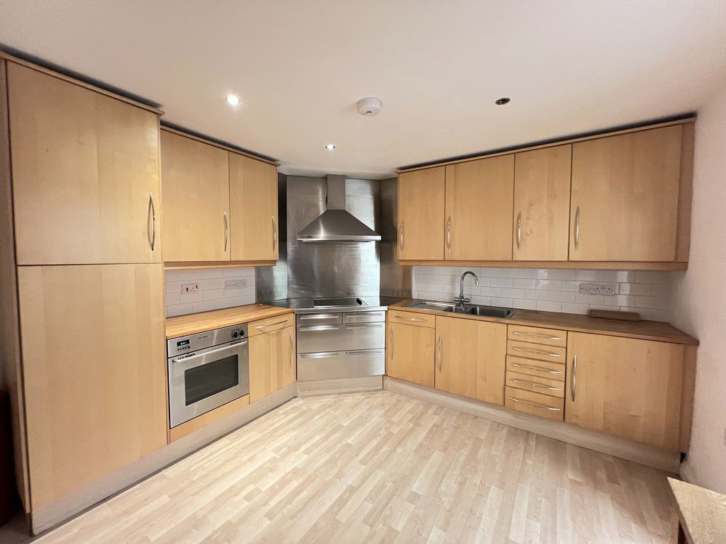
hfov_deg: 106.2
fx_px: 273
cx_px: 363
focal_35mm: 13
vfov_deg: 89.9
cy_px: 272
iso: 800
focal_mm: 1.57
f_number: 1.8
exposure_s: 1/34
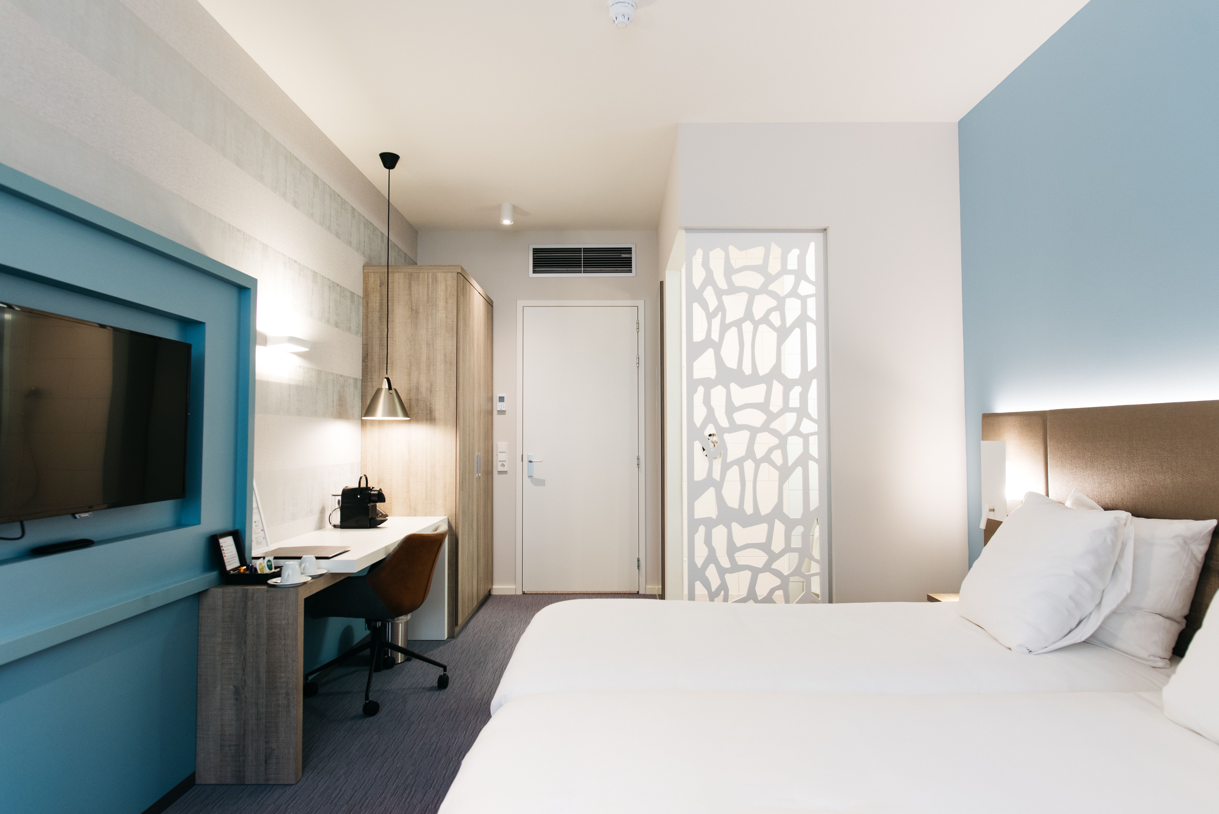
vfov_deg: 62.0
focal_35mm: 20
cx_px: 610
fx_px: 677
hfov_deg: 84.0
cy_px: 407
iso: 640
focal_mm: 20
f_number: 4
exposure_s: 1/40
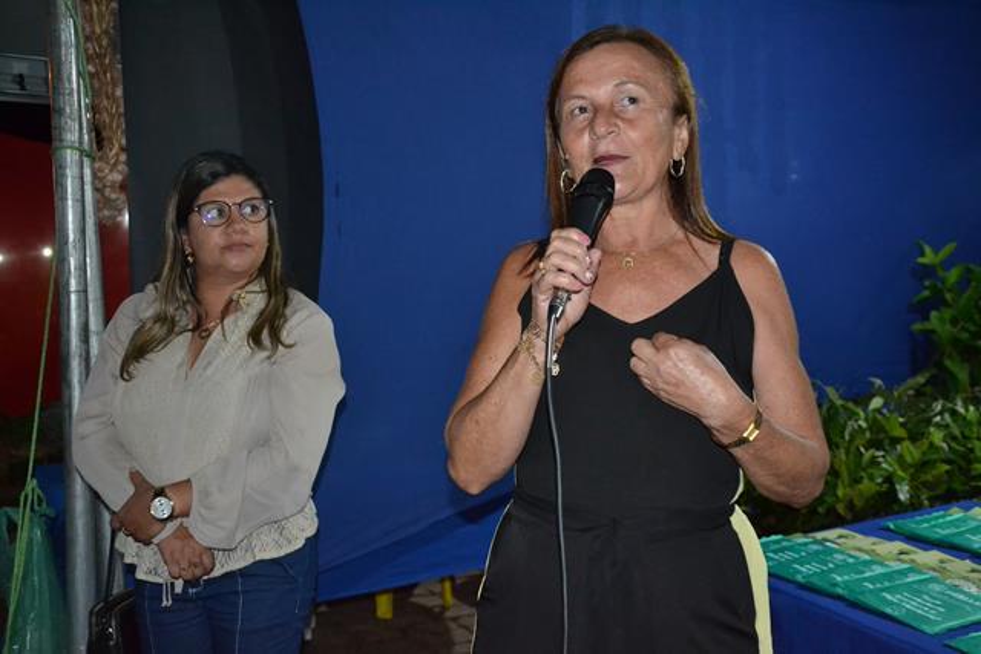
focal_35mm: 38
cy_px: 327
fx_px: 1022
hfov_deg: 51.3
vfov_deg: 35.5
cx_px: 490
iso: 3200
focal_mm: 25
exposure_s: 1/60
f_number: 4
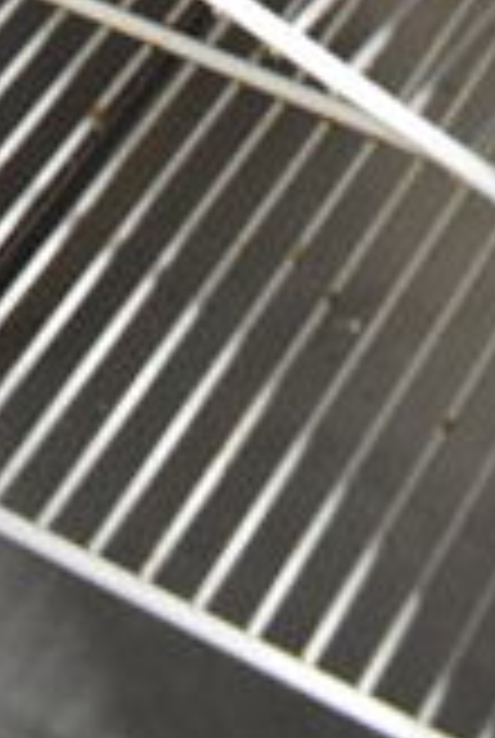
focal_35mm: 150
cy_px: -1141
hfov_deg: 9.2
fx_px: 3081
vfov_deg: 11.1
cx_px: 166
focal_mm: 18
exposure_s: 1/30
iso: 1100
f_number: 3.5
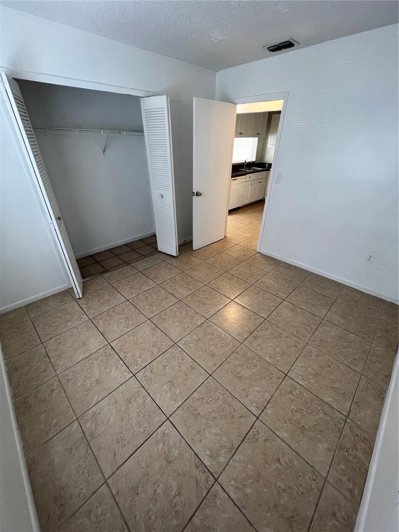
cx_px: 200
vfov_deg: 106.2
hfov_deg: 89.9
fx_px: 200
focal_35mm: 13
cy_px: 266
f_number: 1.8
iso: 250
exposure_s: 1/99
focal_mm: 1.57
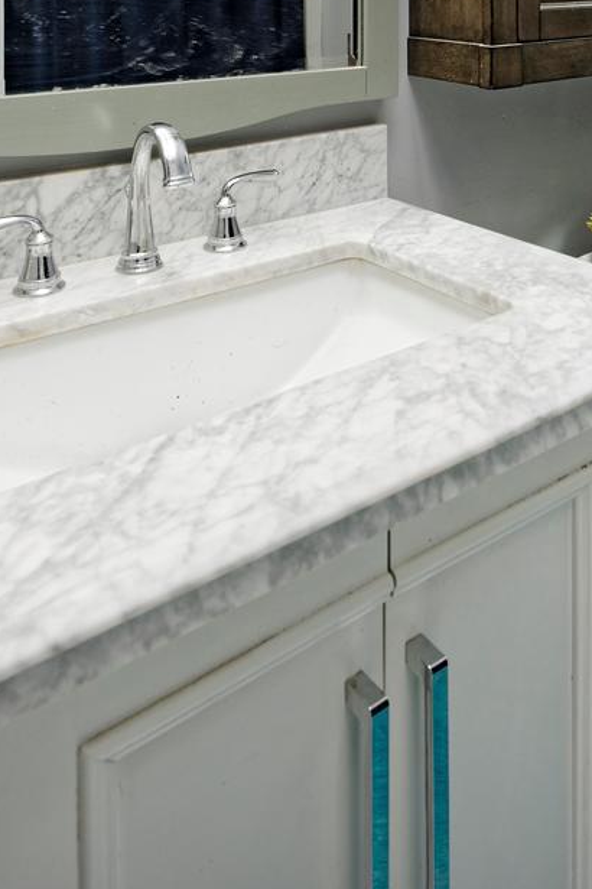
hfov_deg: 37.3
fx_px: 863
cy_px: -22
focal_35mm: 35
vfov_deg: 45.1
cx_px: 411
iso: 320
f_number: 8
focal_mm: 14
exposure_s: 1/25
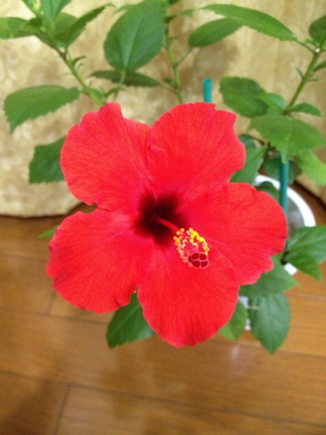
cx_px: 163
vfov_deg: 52.6
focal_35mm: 35
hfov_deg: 40.7
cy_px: 218
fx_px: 439
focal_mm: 4.28
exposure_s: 1/15
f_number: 2.4
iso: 640
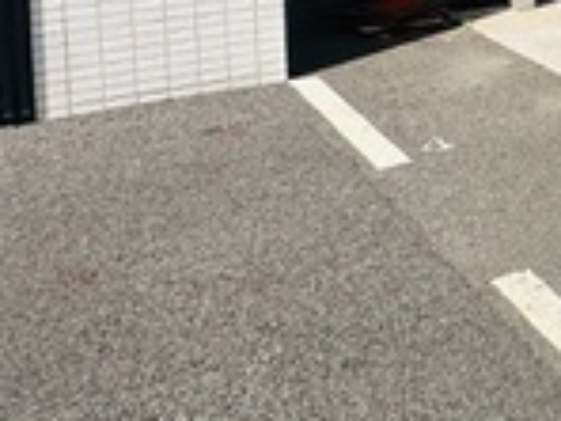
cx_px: 1118
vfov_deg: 19.9
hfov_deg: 18.8
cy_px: -165
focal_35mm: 66
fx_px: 1070
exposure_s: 1/1350
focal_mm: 2.22
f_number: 2.2
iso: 50
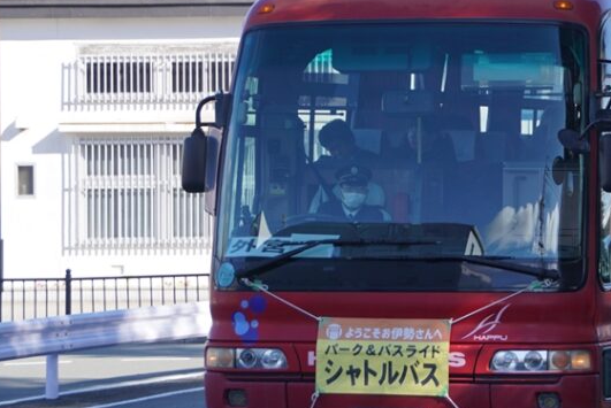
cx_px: 489
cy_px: 221
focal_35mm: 217
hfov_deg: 9.5
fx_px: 3685
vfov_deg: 6.3
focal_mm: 75
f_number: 6.3
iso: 100
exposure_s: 1/200
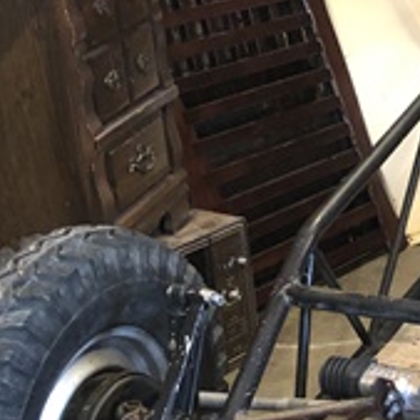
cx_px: 552
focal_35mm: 94
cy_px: 241
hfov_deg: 17.3
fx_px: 1290
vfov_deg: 18.5
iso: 100
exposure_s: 1/5
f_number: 1.8
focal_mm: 3.99
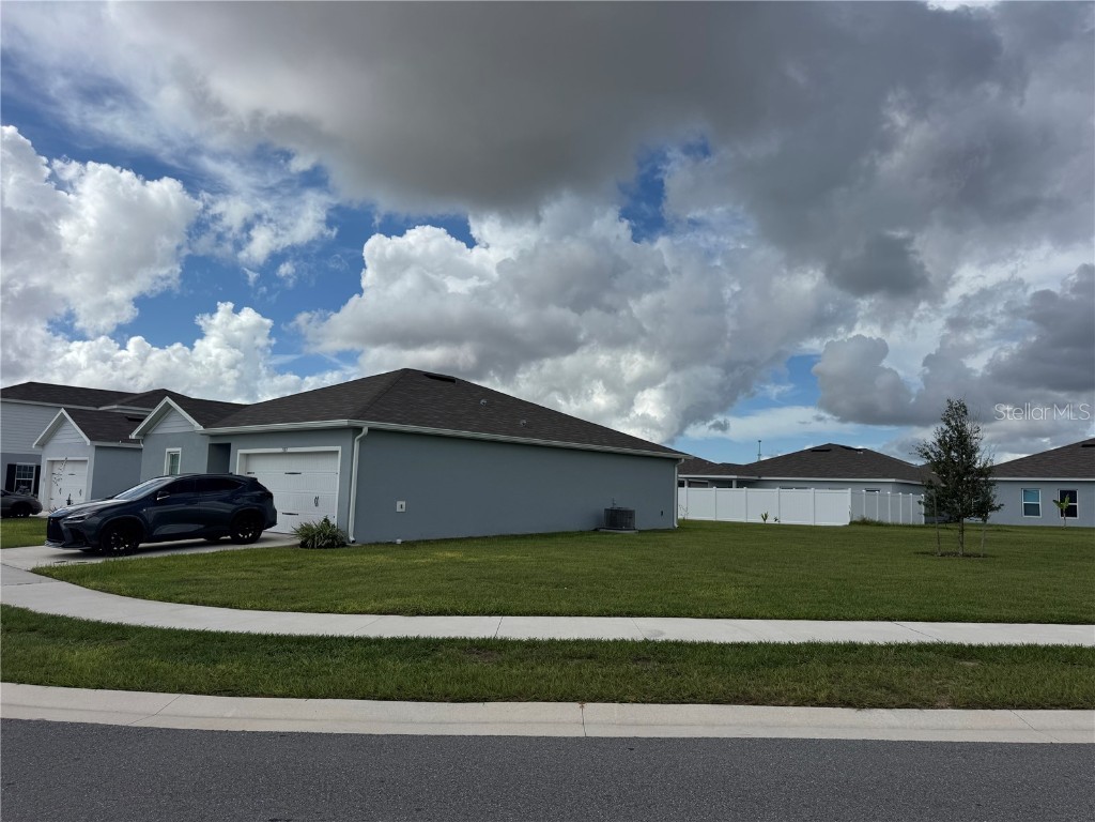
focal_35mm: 24
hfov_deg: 71.6
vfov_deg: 56.8
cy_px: 411
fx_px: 759
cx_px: 548
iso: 80
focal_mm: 6.76
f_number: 1.78
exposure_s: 1/9009
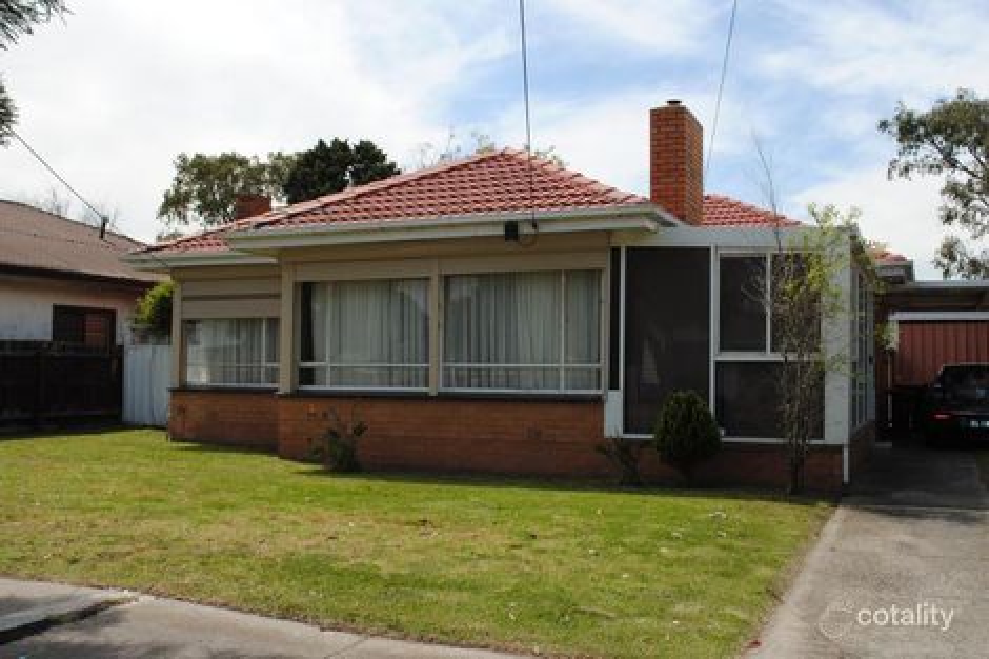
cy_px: 330
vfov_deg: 36.8
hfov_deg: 53.1
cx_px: 494
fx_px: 989
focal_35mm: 36
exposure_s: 1/200
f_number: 9
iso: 100
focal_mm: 24
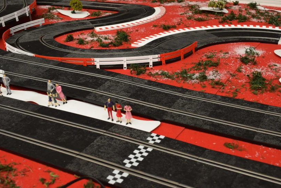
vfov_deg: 28.3
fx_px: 371
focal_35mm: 48
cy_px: 80
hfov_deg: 41.4
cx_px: 145
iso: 400
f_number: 6.3
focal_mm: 27
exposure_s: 1/160
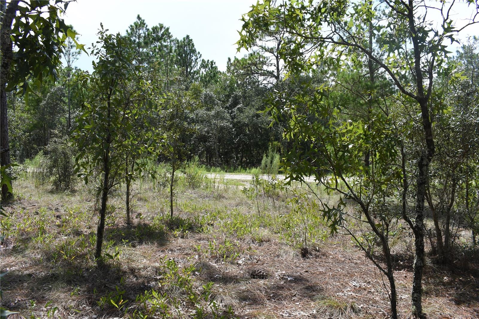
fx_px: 399
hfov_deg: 61.9
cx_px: 240
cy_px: 160
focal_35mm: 30
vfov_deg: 43.6
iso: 500
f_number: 11
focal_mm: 20
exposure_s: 1/500
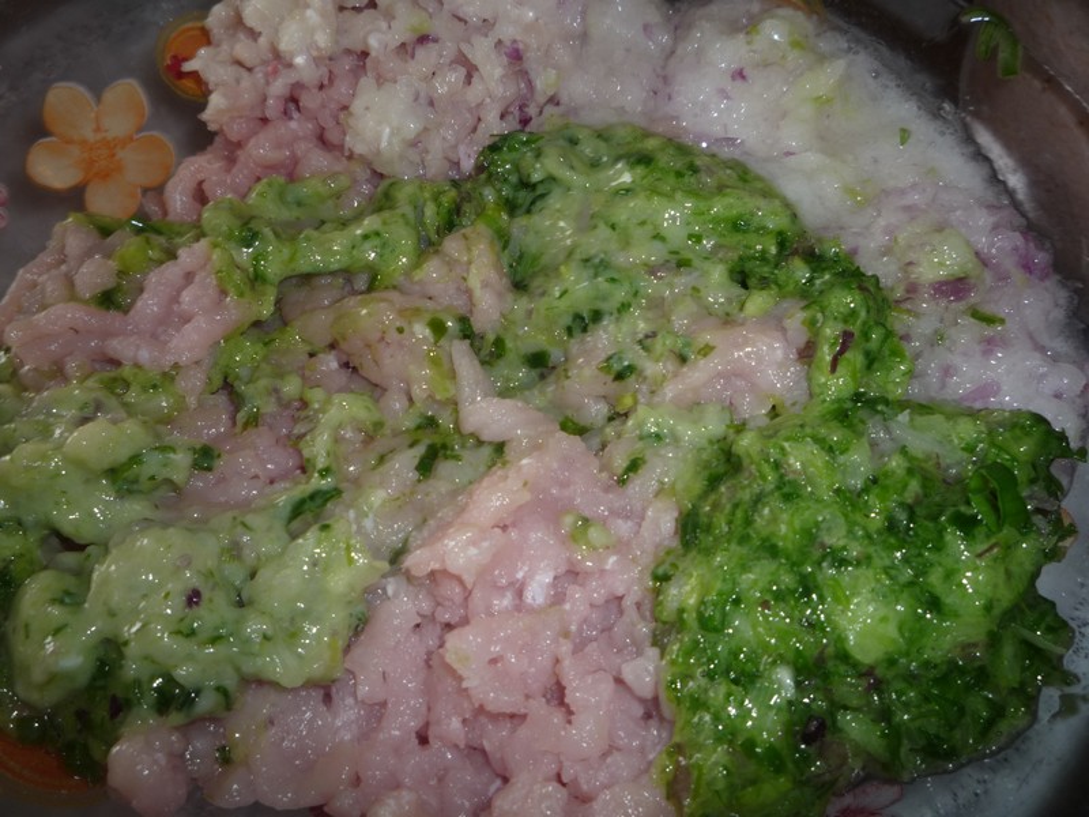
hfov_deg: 60.0
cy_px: 408
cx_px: 544
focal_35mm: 30
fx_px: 944
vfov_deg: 46.8
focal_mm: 5.2
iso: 100
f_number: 4
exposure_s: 1/30
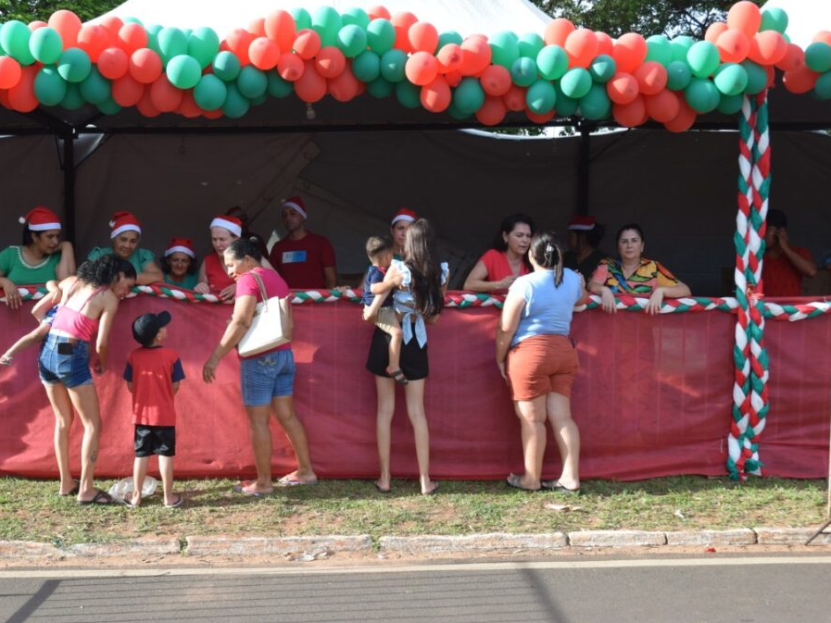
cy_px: 313
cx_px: 359
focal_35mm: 56
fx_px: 1345
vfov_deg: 26.1
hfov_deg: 34.3
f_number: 8
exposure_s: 1/250
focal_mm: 34
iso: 400
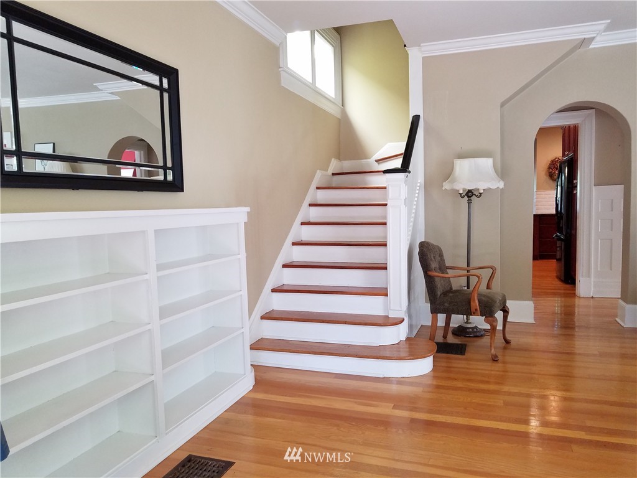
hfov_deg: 67.3
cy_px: 239
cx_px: 318
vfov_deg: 53.1
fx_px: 478
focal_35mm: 26
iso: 125
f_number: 1.7
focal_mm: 4.2
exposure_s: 1/60
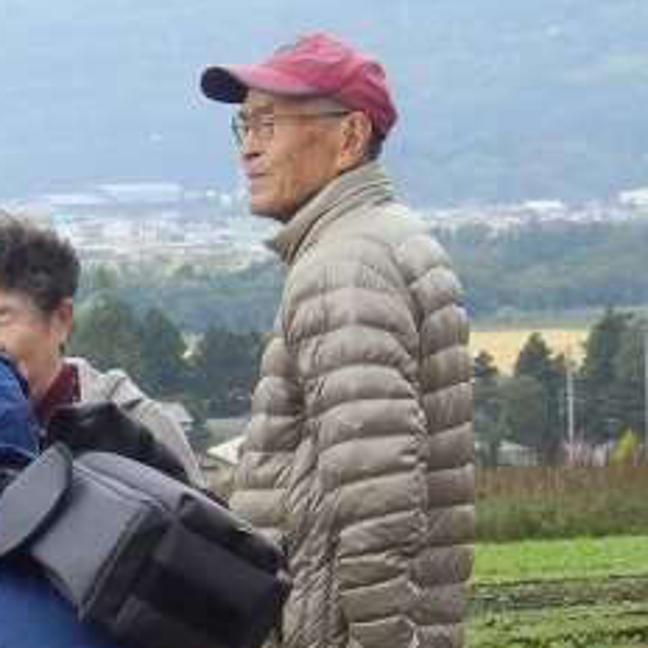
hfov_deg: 4.8
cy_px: 536
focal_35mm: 366
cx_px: -265
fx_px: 7751
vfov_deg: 4.8
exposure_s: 1/160
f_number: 5.3
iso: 125
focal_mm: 22.9
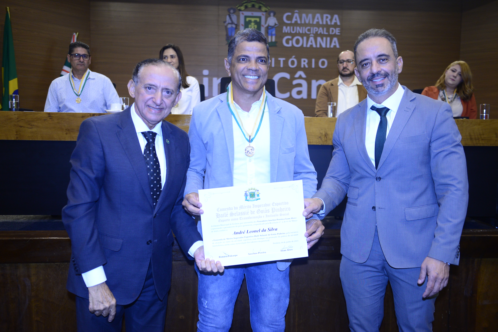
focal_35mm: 34
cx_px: 249
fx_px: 470
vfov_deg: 38.9
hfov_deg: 55.8
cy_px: 166
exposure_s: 1/125
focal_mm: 34
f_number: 3.5
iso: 1600
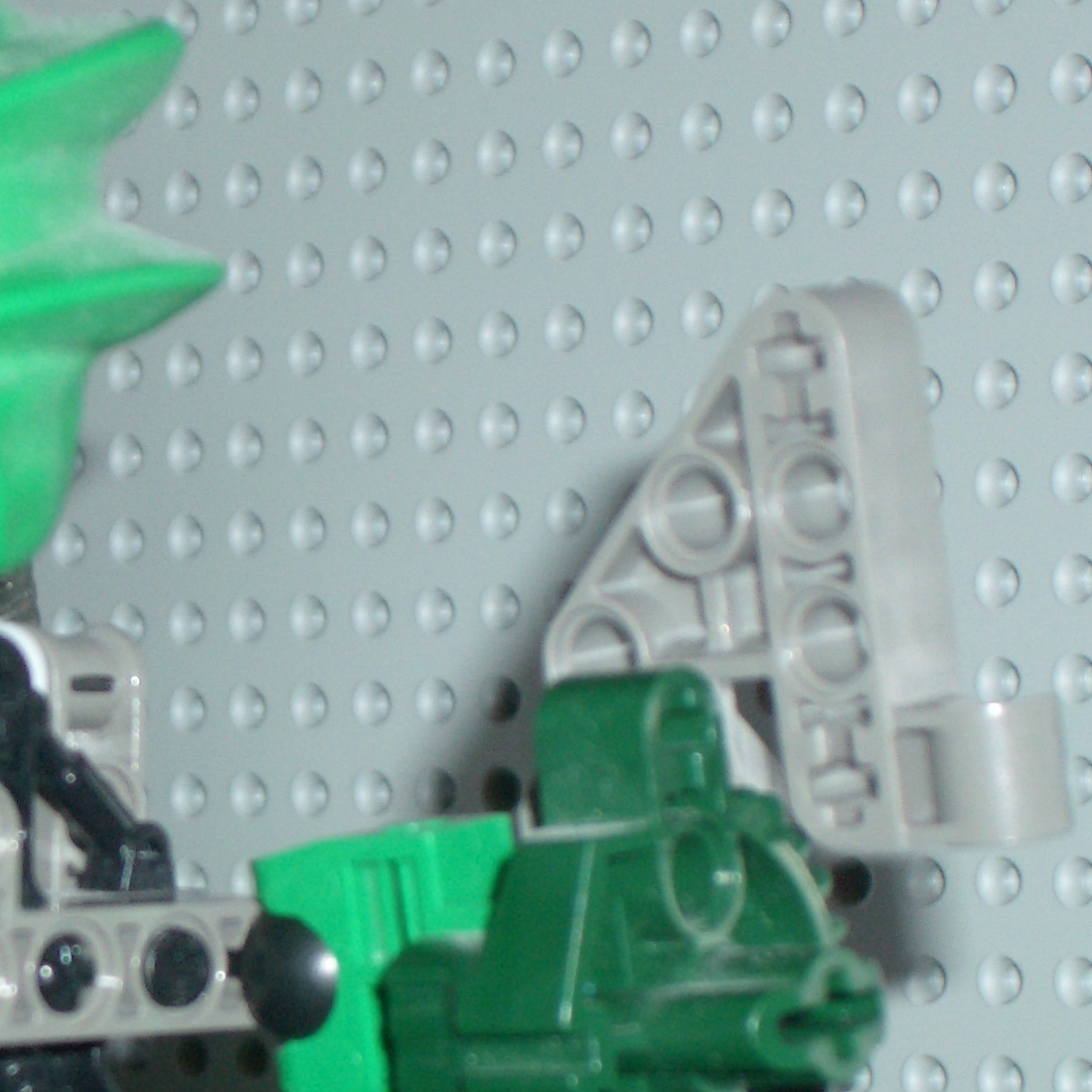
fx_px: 5818
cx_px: 133
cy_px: 596
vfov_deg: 10.7
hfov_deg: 10.7
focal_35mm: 163
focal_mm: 14.6
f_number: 4.4
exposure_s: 1/60
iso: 100
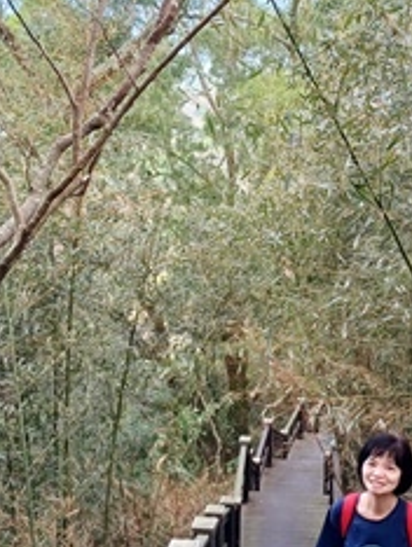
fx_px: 1014
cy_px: 255
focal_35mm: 64
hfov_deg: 22.7
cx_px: 325
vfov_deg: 30.2
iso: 64
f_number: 1.8
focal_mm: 4.6
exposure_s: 1/120
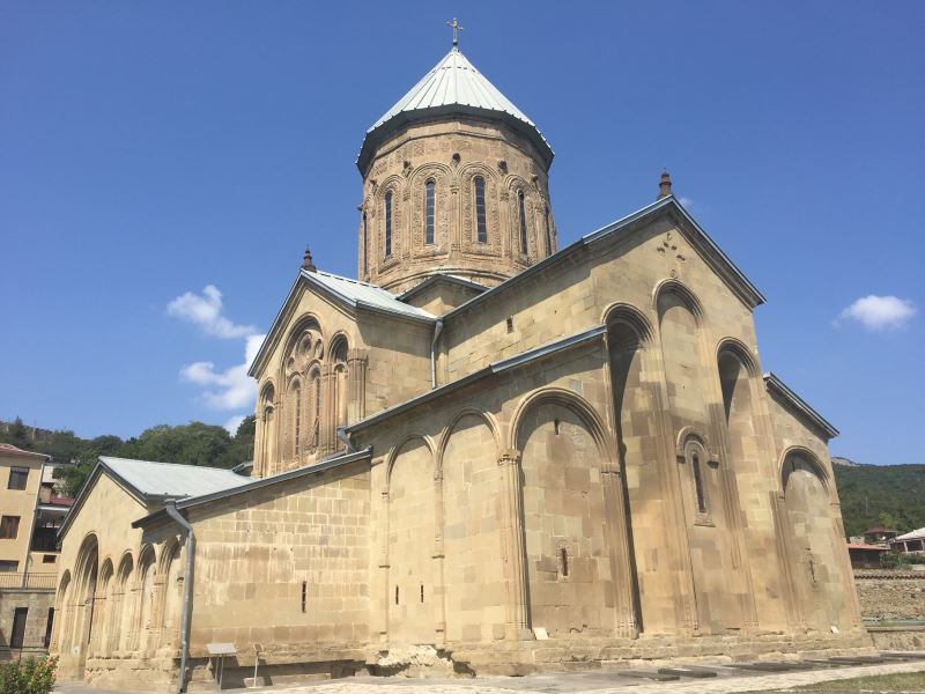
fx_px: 775
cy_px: 347
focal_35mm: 29
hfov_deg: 61.7
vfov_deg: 48.2
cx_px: 462
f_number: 2.2
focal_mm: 4.15
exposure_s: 1/2326
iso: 32
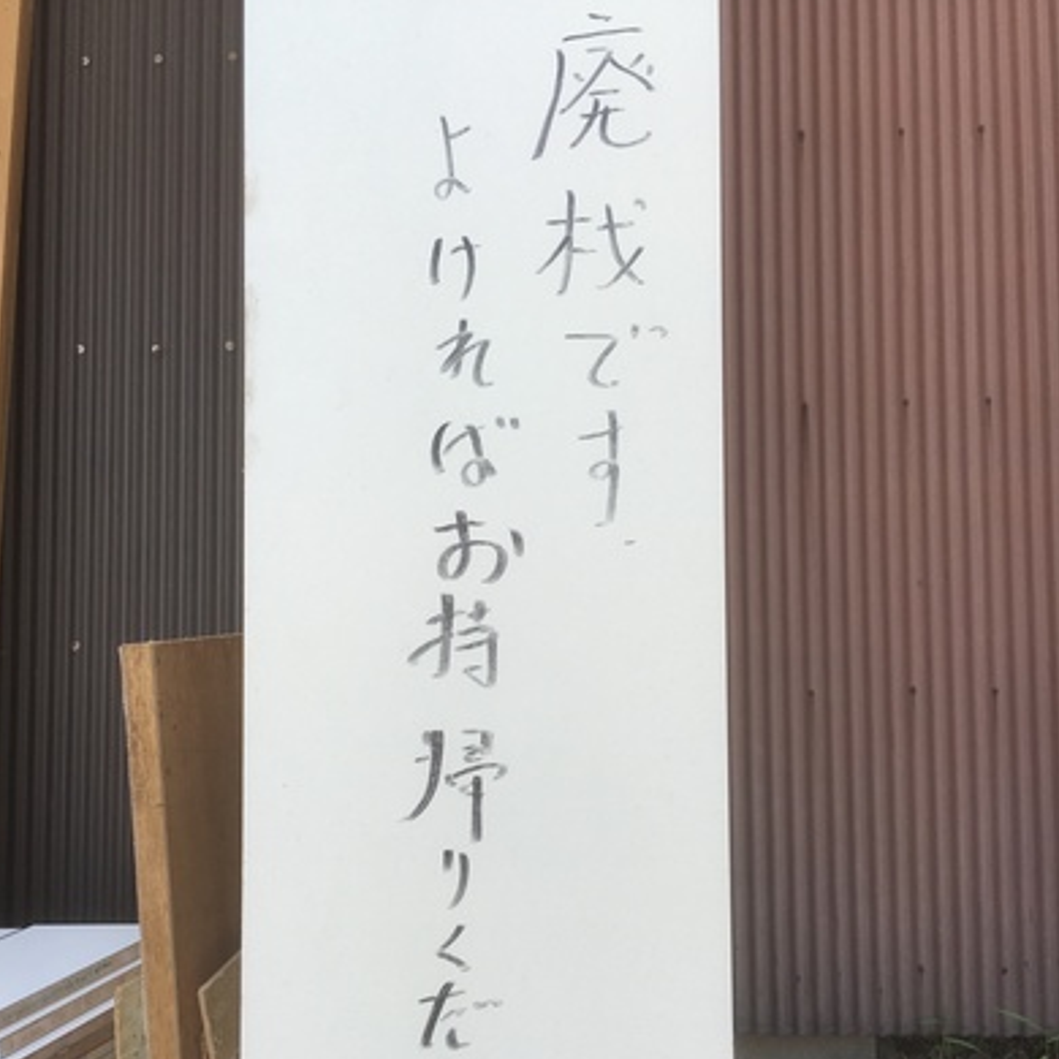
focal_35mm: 35
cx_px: 521
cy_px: 610
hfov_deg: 47.2
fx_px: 1211
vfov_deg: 47.1
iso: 25
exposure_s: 1/427
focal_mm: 4.15
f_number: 2.2
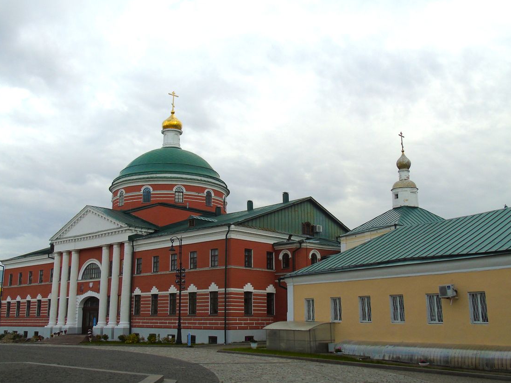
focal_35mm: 37
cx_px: 243
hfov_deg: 50.1
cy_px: 183
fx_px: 546
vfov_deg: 38.7
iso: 80
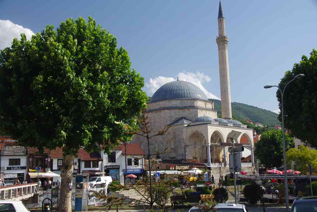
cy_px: 106
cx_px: 158
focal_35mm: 43
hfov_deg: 45.4
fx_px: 379
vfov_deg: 31.2
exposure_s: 1/60
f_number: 11
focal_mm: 29.4
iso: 200
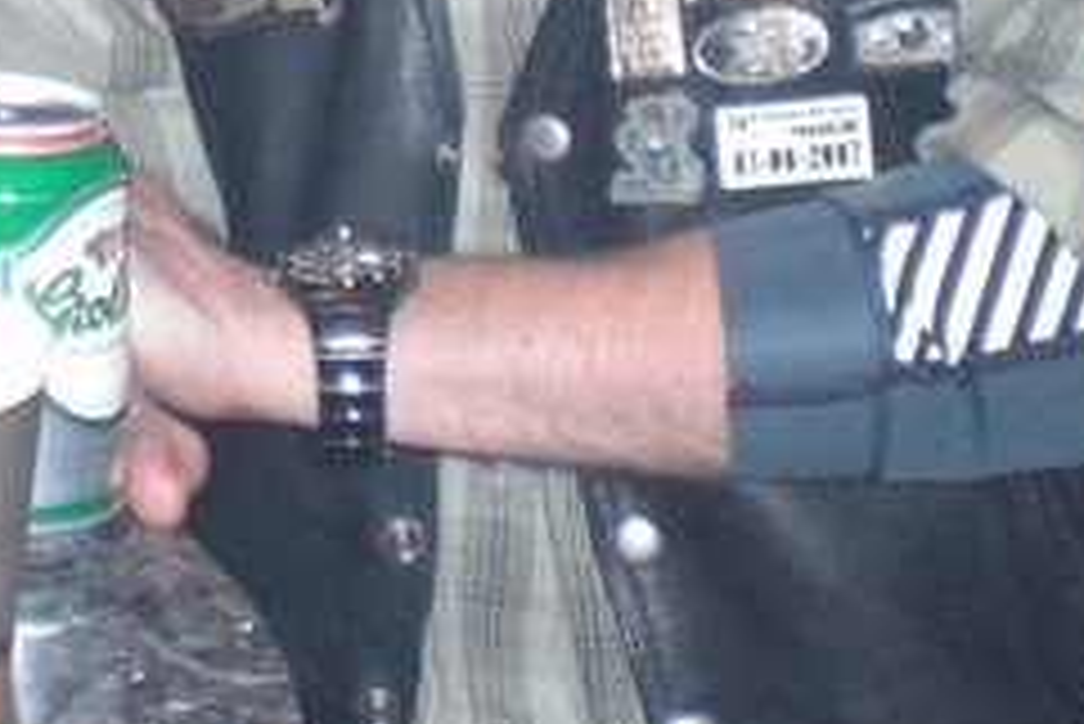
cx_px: -432
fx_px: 3947
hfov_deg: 14.8
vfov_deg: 9.9
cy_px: -594
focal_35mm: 131
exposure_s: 1/60
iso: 200
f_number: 3.1
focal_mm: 6.3
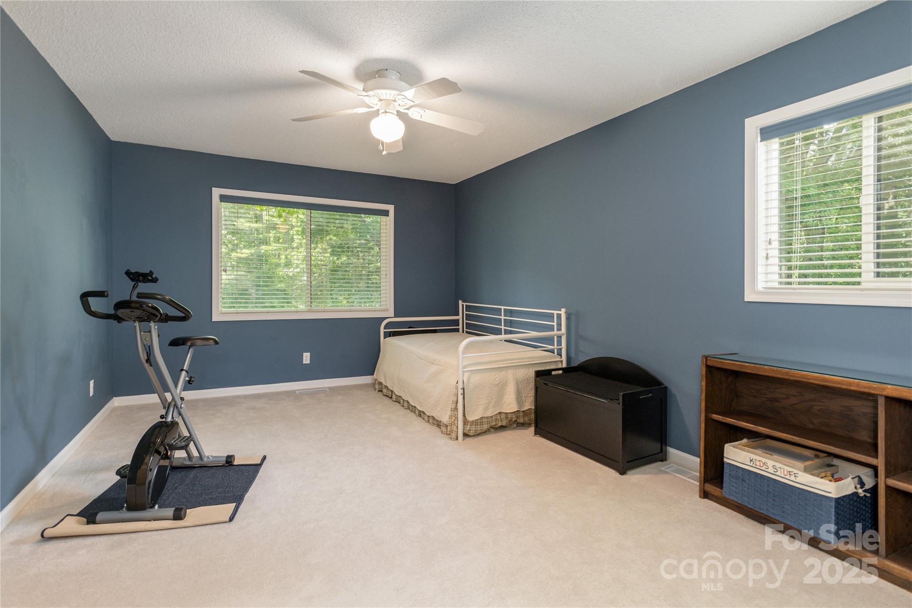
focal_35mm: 17
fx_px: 431
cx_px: 456
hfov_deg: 93.3
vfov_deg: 70.5
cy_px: 304
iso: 320
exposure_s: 1/25
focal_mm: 17
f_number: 7.1
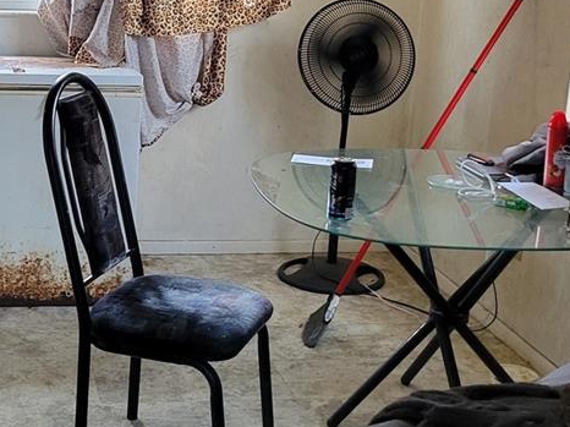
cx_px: 98
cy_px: 152
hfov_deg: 28.3
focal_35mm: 67
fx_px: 1103
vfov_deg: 21.8
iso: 320
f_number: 1.8
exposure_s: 1/120
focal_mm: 5.4
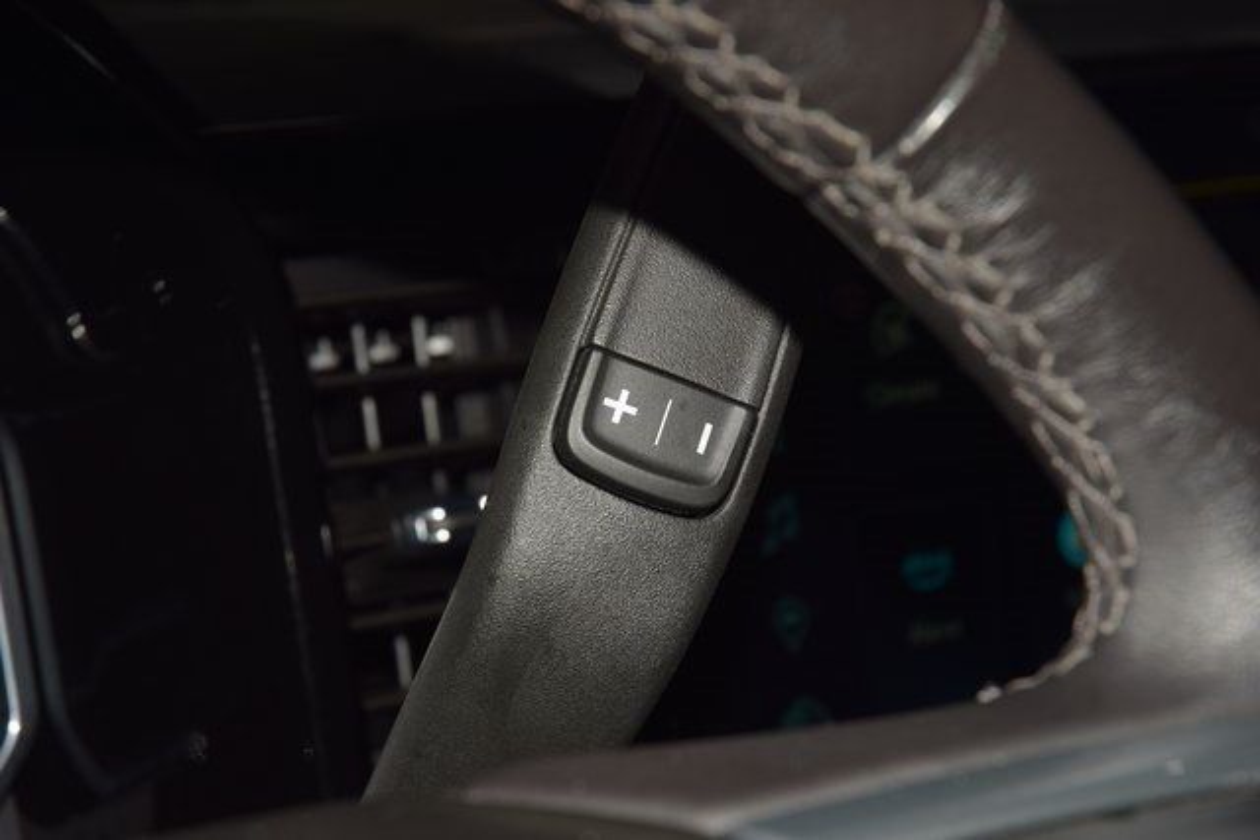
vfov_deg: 13.0
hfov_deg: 19.5
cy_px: 420
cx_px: 630
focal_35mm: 105
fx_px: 3676
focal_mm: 70
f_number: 8
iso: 100
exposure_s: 1/125
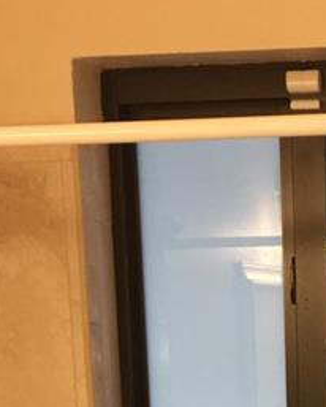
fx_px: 1590
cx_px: 377
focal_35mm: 132
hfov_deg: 11.5
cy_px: 757
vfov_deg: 13.0
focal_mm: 4.15
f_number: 2.2
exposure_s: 1/30
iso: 40
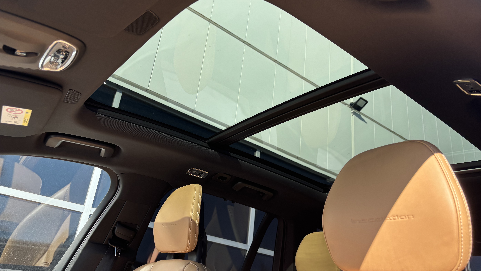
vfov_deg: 40.1
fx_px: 370
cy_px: 147
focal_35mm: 29
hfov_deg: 66.1
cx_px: 241
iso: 50
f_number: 1.6
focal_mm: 5.96
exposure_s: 1/334
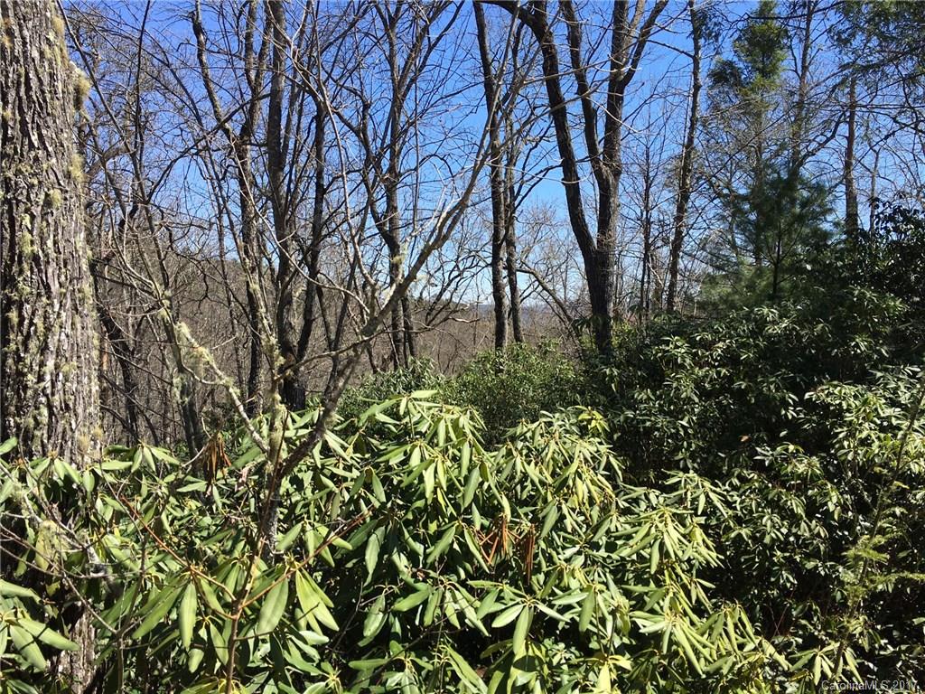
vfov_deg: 48.2
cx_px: 462
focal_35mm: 29
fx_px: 775
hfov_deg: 61.7
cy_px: 347
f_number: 2.2
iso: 25
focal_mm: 4.15
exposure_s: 1/974
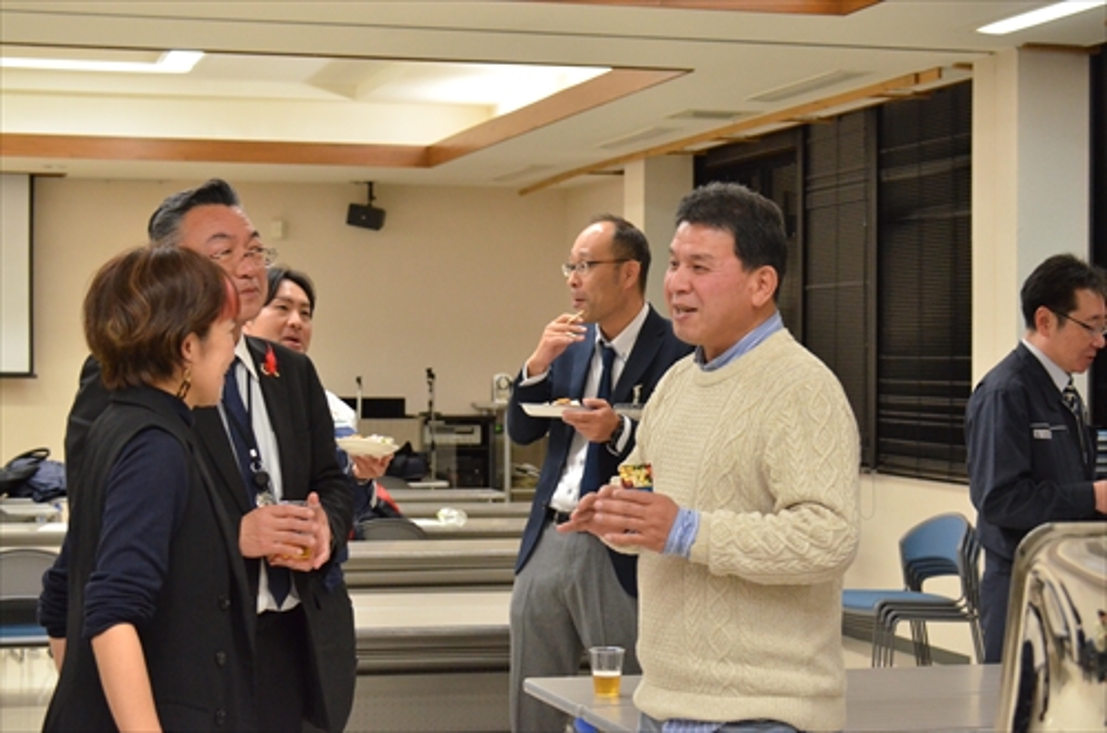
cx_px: 554
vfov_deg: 18.1
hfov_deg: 27.0
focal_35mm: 75
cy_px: 366
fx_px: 2301
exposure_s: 1/200
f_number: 5.6
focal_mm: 50
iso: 3200
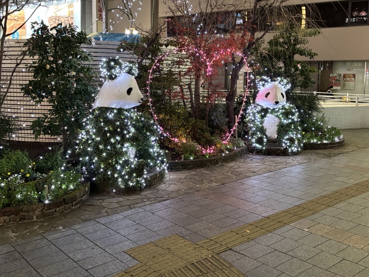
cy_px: 104
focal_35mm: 36
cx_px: 189
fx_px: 384
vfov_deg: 39.4
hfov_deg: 51.3
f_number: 1.6
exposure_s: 1/33
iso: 500
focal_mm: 5.96
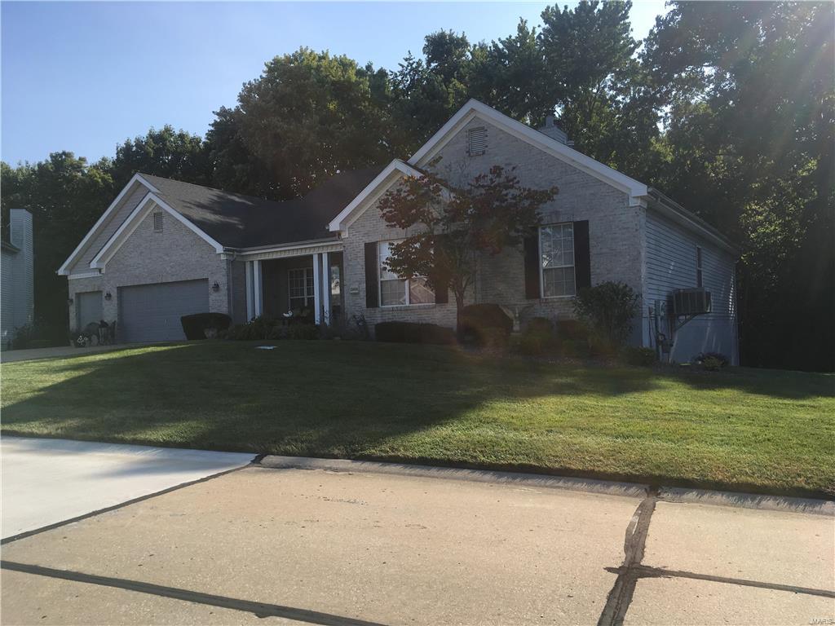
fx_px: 700
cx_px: 418
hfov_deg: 61.7
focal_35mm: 29
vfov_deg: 48.2
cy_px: 313
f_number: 2.2
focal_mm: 4.15
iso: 25
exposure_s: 1/1241
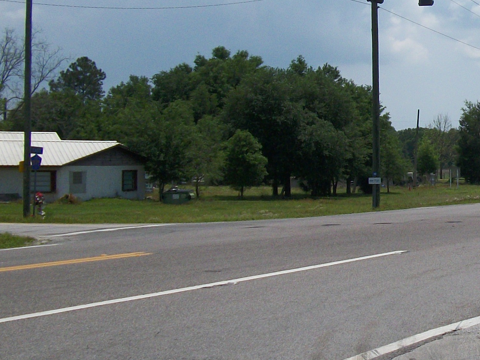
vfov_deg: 17.2
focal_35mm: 86
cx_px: 565
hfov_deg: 21.3
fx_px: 1193
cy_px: 147
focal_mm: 5.7
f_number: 8.8
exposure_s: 1/320
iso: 80
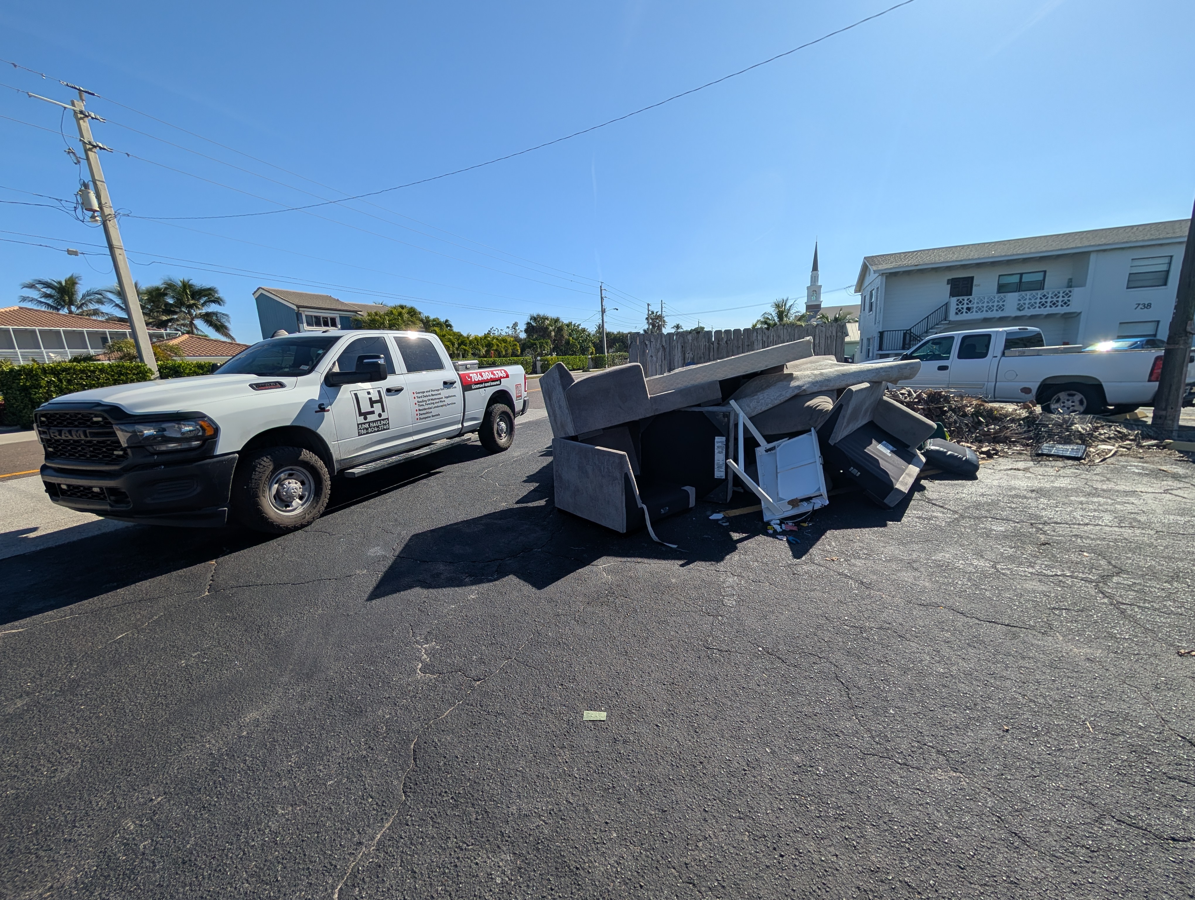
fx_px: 415
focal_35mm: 12
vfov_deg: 94.6
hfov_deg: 110.5
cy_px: 450
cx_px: 598
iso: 54
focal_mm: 2.02
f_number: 1.7
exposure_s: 1/4505
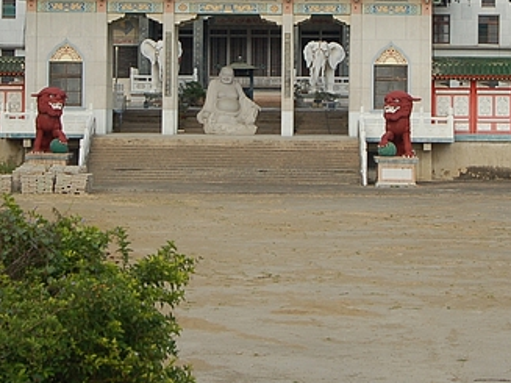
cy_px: -11
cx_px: 266
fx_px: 1977
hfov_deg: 14.7
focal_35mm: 134
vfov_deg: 10.9
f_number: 8
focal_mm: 38
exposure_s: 1/250
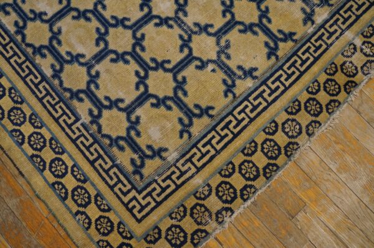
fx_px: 280
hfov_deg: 67.4
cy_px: 124
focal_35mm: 27
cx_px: 187
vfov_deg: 47.9
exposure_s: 1/60
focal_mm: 18
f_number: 4
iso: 640
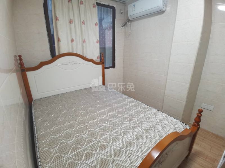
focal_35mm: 17
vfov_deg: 74.7
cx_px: 112
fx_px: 110
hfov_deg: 91.0
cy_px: 84
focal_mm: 2.26
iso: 320
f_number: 2.2
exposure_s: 1/30
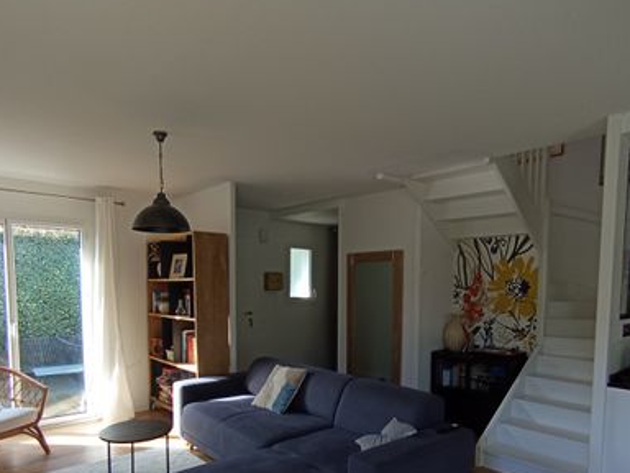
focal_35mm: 25
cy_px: 325
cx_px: 325
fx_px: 455
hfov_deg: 69.4
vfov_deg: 53.5
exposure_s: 1/100
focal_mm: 1.65
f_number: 2.2
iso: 57
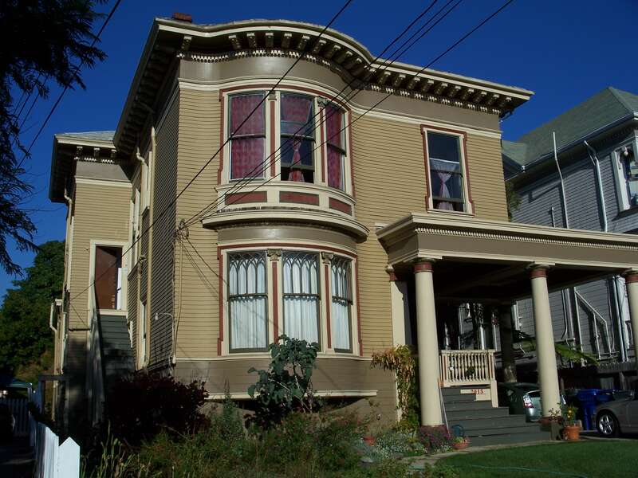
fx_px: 682
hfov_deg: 50.1
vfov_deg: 38.7
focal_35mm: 37
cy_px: 239
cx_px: 319
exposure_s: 1/640
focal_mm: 7.8
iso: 64
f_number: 5.6
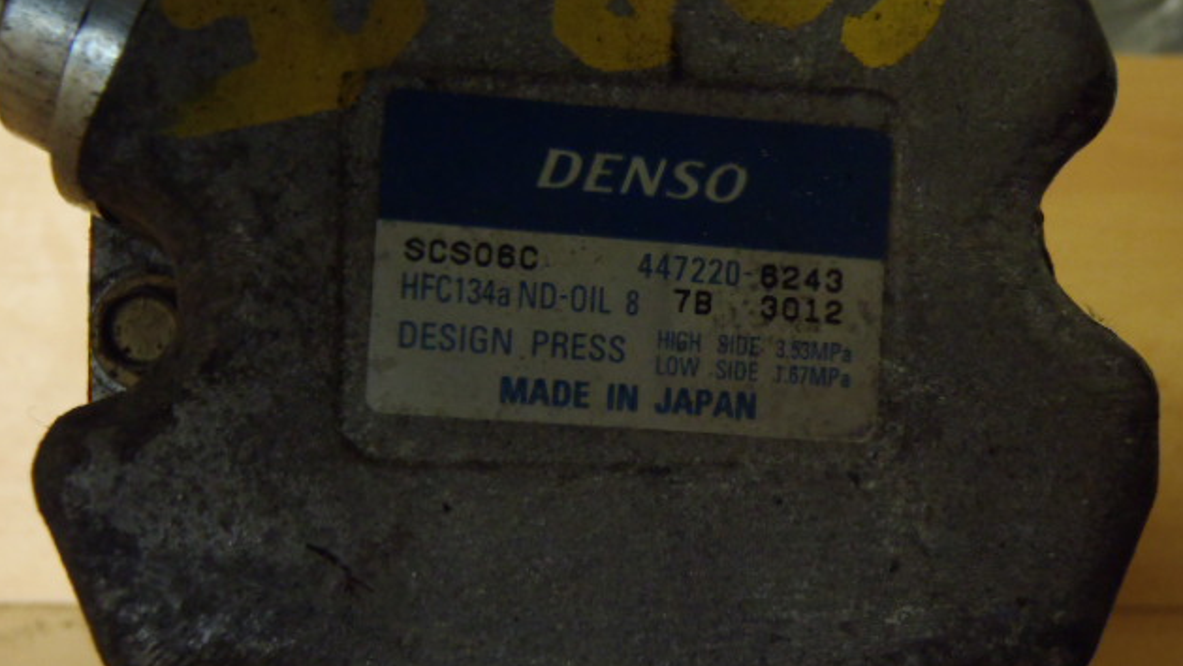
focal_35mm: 41
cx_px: 592
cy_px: 448
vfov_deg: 28.8
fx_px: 1286
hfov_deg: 49.4
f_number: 4.7
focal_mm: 6.64
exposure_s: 1/4
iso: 400
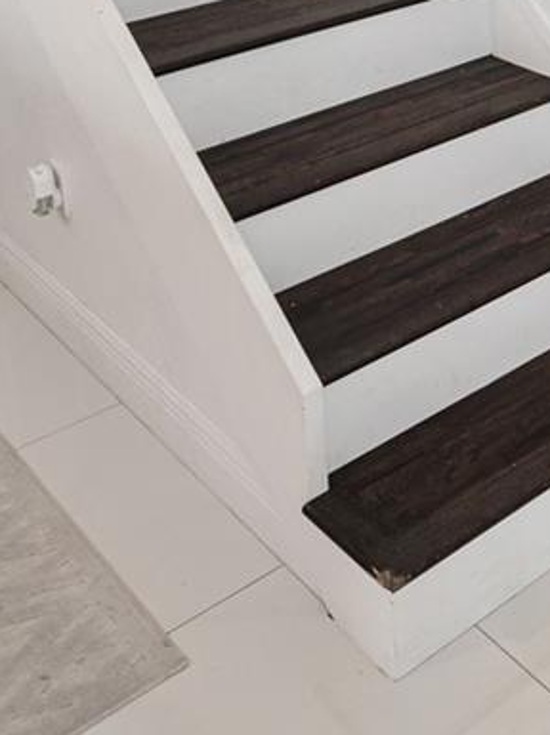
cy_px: -76
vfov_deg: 30.7
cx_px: 516
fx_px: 1188
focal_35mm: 56
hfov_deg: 25.1
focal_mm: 14
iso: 125
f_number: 6.3
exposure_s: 1/20
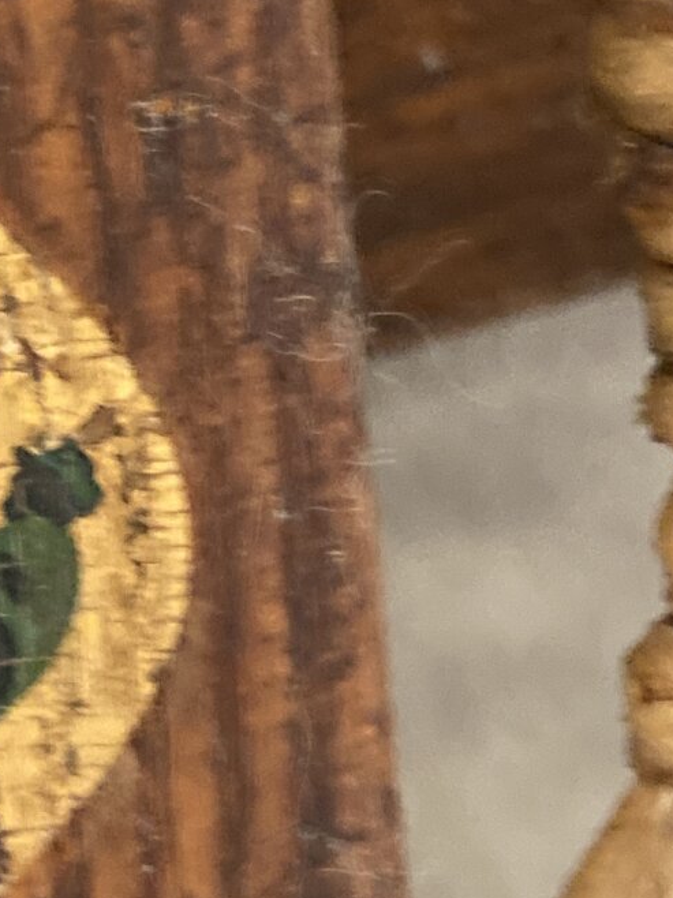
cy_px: 317
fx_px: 2827
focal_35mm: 109
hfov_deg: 13.3
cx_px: -41
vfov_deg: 18.0
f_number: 1.8
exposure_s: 1/30
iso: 500
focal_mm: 3.99
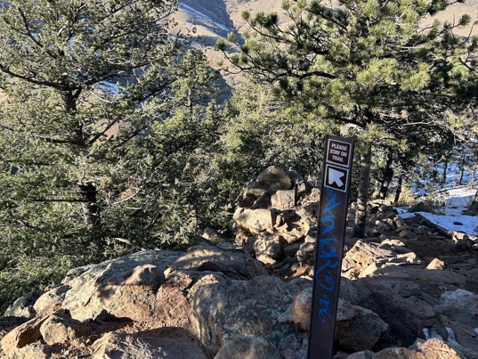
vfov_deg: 45.4
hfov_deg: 58.3
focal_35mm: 31
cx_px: 239
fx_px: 428
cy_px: 159
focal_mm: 5.7
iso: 50
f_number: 1.5
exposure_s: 1/705
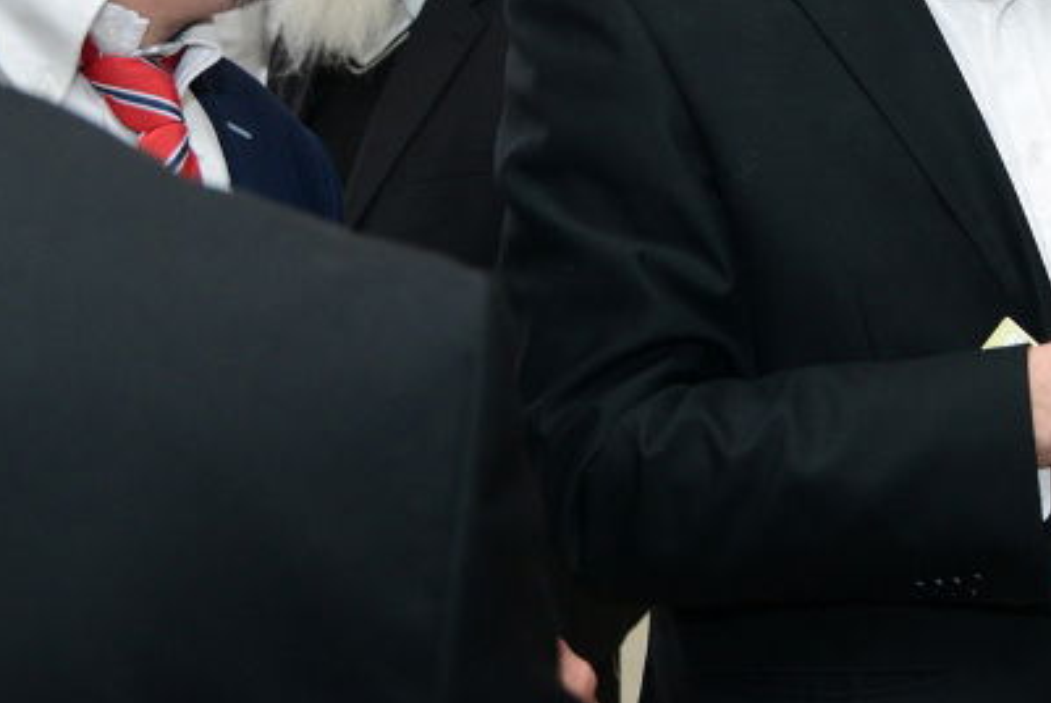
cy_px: -122
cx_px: 993
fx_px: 2834
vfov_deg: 13.8
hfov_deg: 20.5
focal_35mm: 97
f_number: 5
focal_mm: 38
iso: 1250
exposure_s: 1/100
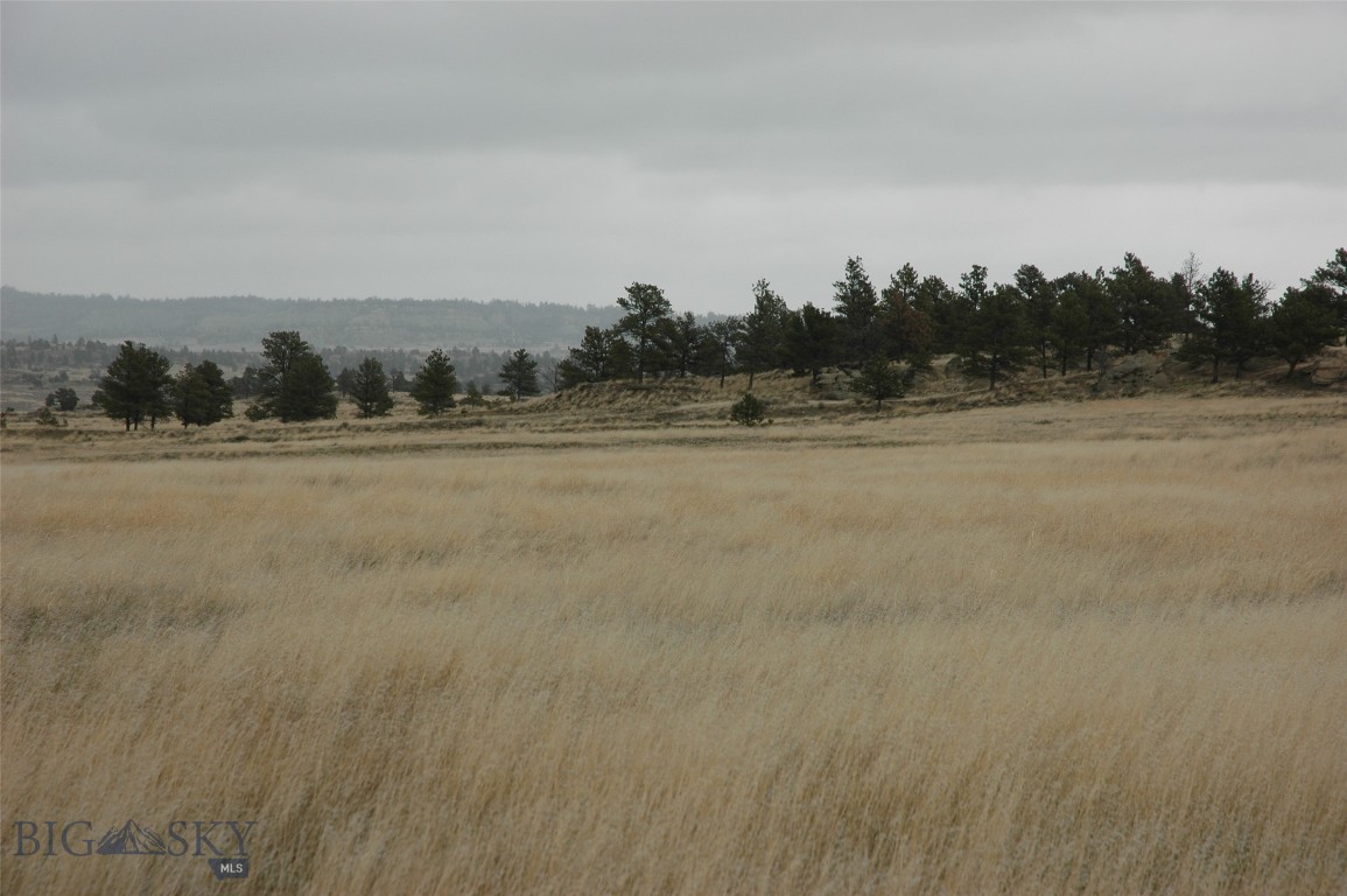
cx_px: 674
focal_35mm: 105
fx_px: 3925
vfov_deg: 13.0
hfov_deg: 19.5
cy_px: 448
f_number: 8
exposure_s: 1/250
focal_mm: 70
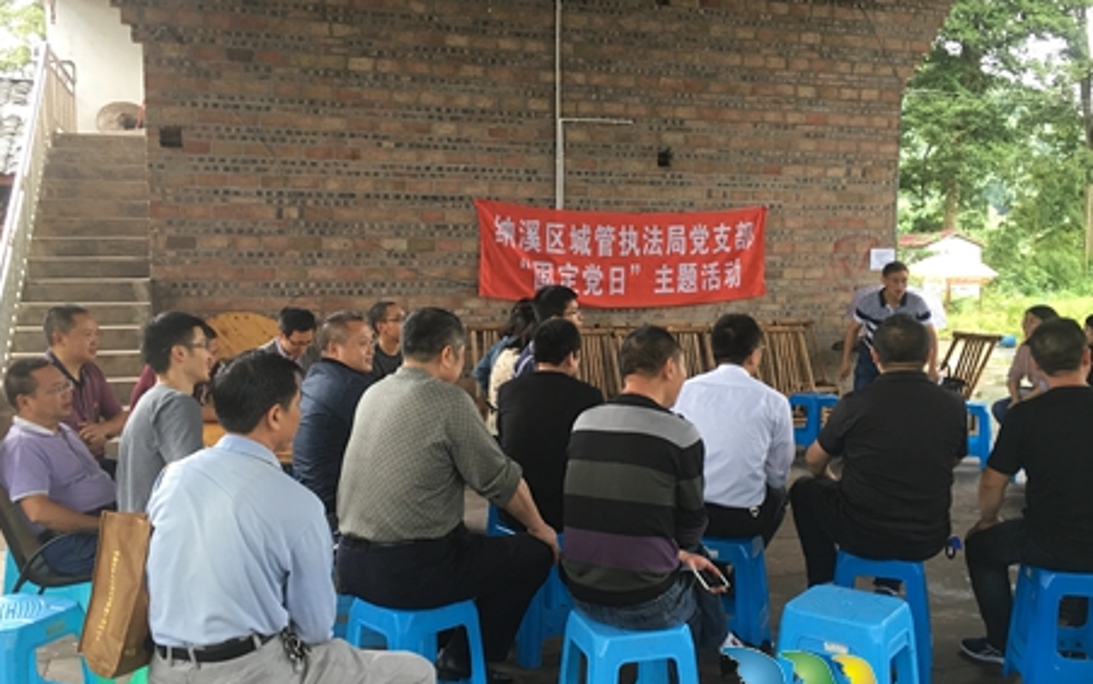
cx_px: 566
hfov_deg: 56.7
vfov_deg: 37.3
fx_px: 1013
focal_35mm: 34
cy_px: 366
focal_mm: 4.15
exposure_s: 1/33
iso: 50
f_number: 2.2
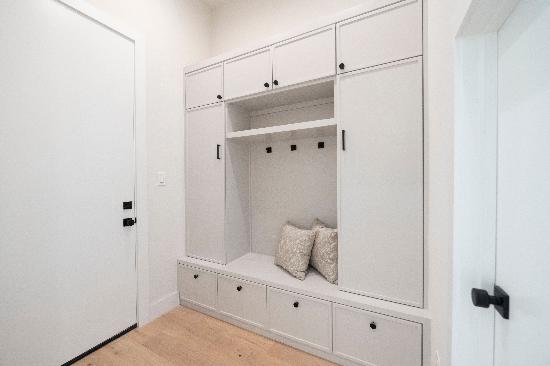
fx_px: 214
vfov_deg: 81.2
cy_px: 183
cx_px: 275
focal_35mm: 14
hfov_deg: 104.3
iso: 1000
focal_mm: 14
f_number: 5
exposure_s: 1/60
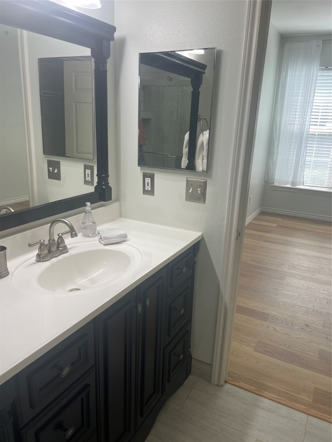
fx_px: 332
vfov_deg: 67.3
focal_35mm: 26
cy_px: 221
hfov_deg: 53.1
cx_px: 166
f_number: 1.6
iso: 40
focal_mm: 4.2
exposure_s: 1/120
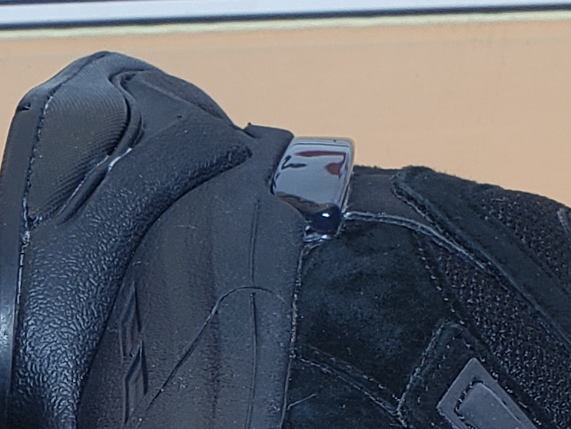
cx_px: -285
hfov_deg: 13.2
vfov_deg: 9.8
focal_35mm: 141
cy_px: 840
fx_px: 2327
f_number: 2.4
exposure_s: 1/125
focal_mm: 4.3
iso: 50
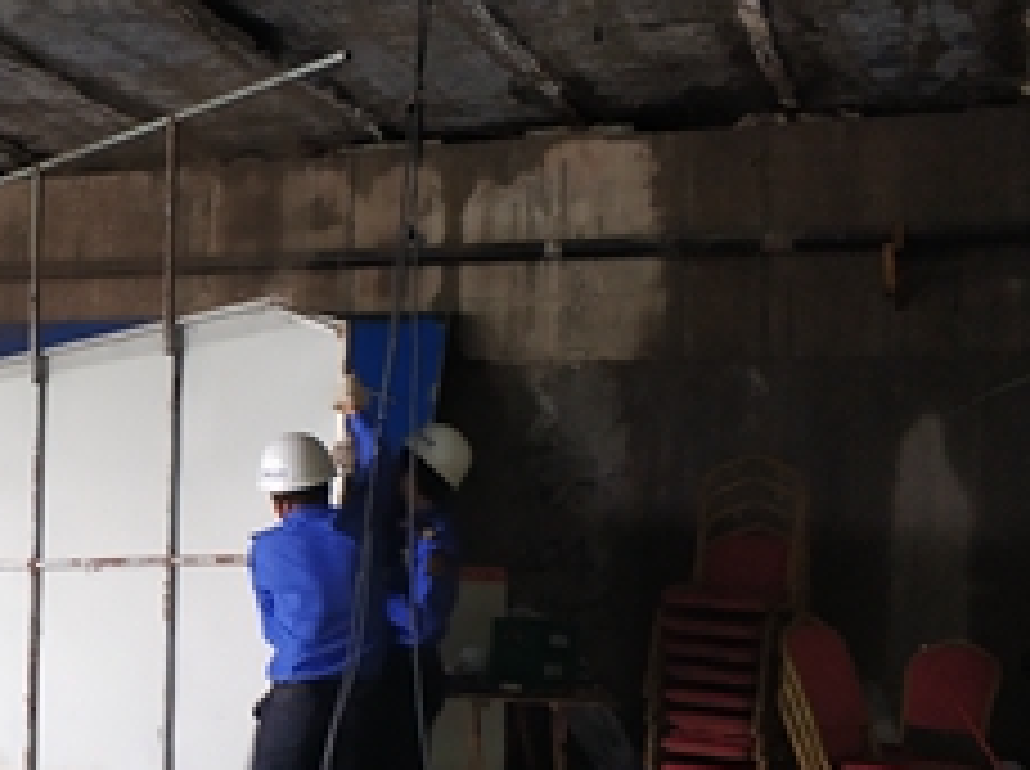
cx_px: 58
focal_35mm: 59
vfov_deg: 24.7
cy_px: 419
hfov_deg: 30.9
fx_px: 1753
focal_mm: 3.82
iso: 388
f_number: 1.8
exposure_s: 1/20
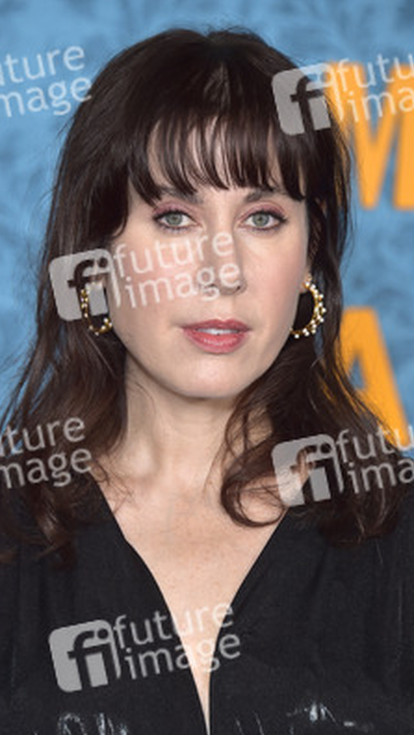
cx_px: 200
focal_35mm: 180
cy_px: 369
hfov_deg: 6.8
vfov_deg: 12.0
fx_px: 3510
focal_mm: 170
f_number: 6.3
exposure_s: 1/200
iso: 640
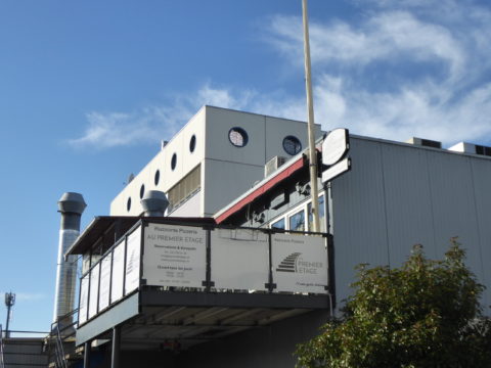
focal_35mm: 50
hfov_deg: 38.2
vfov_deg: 29.1
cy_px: 184
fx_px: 709
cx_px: 246
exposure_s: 1/800
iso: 125
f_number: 4.1
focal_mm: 9
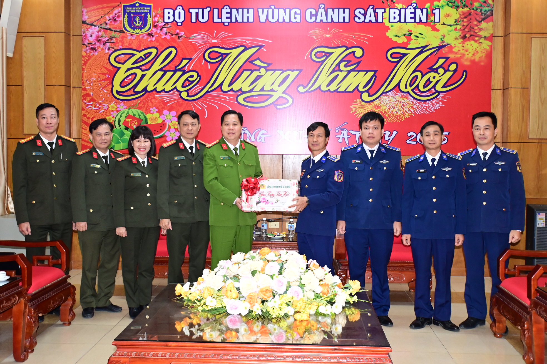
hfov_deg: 48.5
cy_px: 182
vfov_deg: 33.4
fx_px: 608
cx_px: 274
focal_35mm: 40
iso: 1600
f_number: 4
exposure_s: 1/200
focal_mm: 27
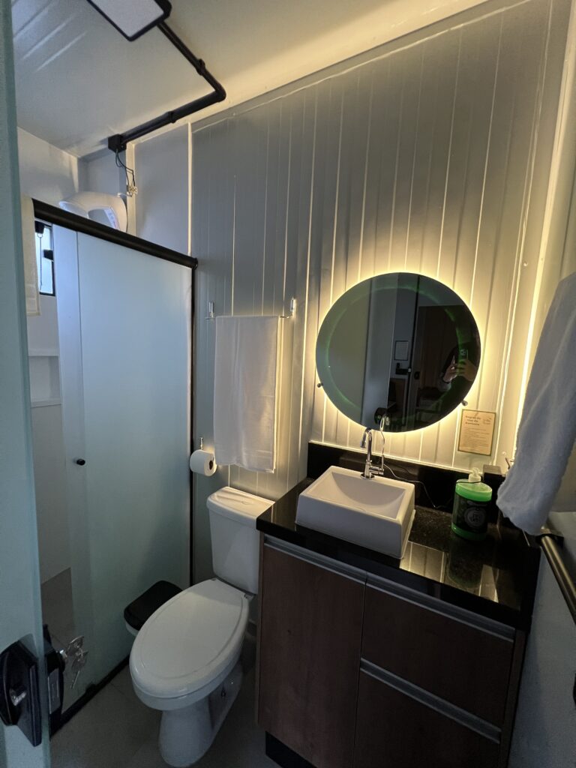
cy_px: 384
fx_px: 288
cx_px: 288
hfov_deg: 89.9
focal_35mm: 13
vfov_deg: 106.2
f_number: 1.8
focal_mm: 1.57
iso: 500
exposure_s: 1/60
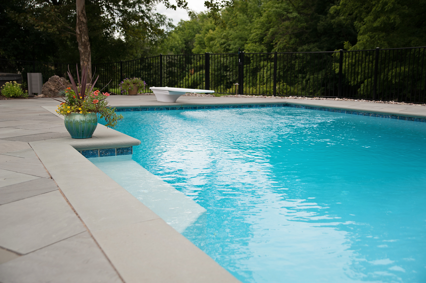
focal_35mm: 40
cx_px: 213
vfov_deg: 33.4
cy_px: 142
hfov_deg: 48.5
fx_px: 473
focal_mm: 40
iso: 100
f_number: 3.3
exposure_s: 1/1000
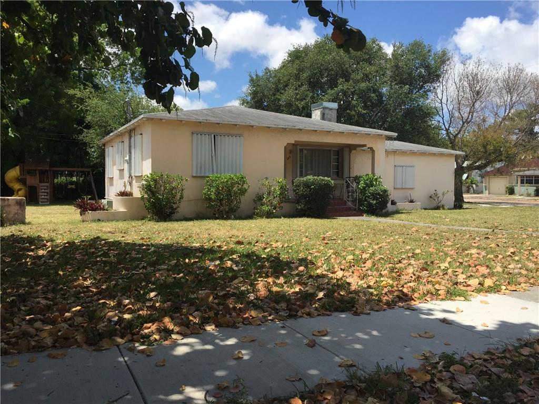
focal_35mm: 29
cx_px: 270
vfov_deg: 48.2
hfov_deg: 61.7
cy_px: 202
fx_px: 452
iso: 32
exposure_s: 1/1647
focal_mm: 4.15
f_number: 2.2
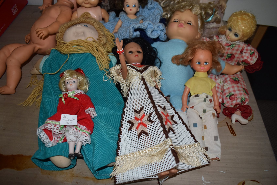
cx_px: 138
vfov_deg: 48.0
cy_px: 92
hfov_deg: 67.3
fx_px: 208
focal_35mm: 27
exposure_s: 1/125
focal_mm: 18
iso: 280
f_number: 3.5
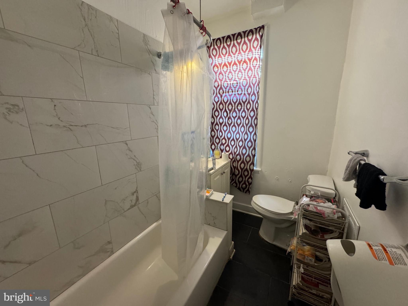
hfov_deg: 102.1
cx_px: 204
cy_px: 153
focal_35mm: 14
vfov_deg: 85.7
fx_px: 165
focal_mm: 2.22
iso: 320
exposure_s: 1/60
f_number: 2.2
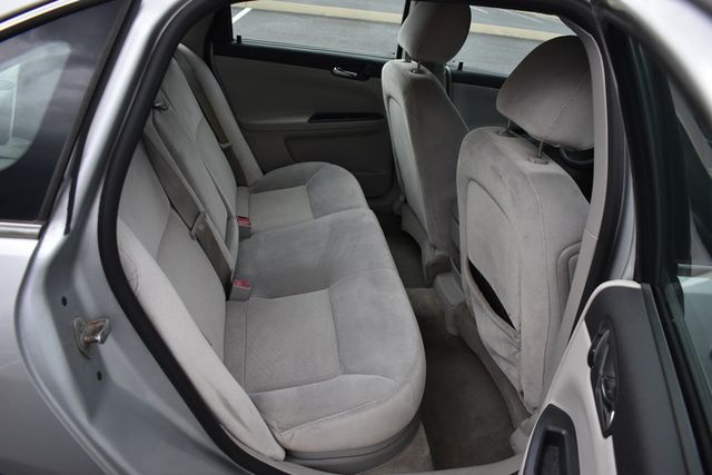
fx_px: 534
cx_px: 356
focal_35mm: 27
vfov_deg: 48.0
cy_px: 238
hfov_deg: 67.4
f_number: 3.5
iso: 400
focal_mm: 18
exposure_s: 1/250
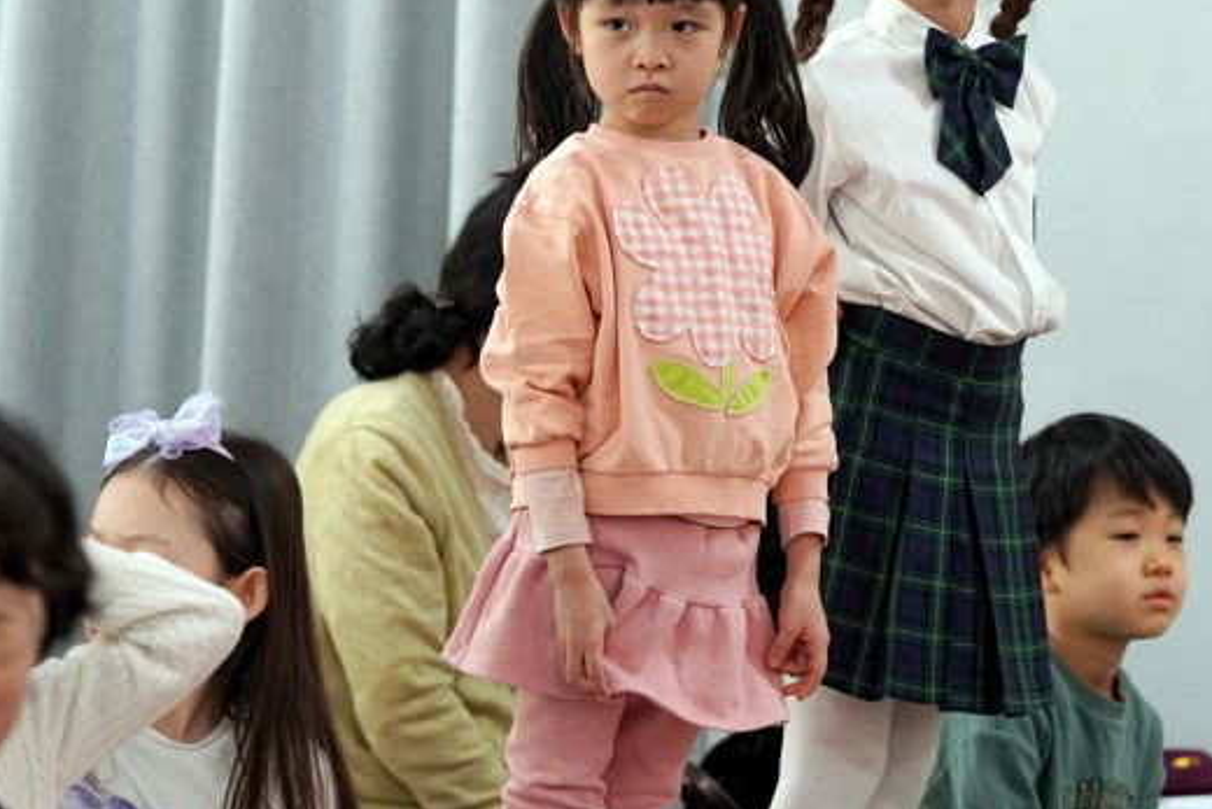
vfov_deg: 4.0
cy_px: 152
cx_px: 739
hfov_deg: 6.0
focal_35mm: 346
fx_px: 11651
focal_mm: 200
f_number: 4
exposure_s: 1/250
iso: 1600
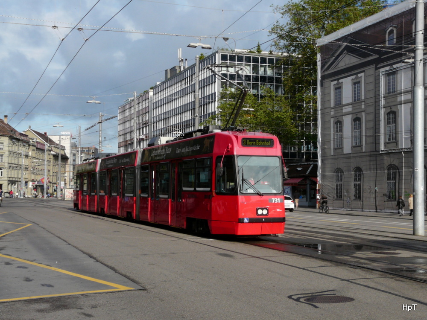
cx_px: 214
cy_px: 160
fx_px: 641
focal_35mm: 52
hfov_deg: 36.8
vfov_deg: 28.0
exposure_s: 1/400
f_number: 5.6
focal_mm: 8.5
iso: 100
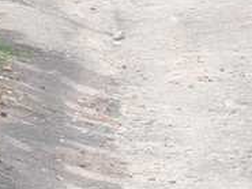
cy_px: -233
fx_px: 3373
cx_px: -554
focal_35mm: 463
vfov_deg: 3.2
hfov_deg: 4.1
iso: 80
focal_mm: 14.1
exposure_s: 1/125
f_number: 5
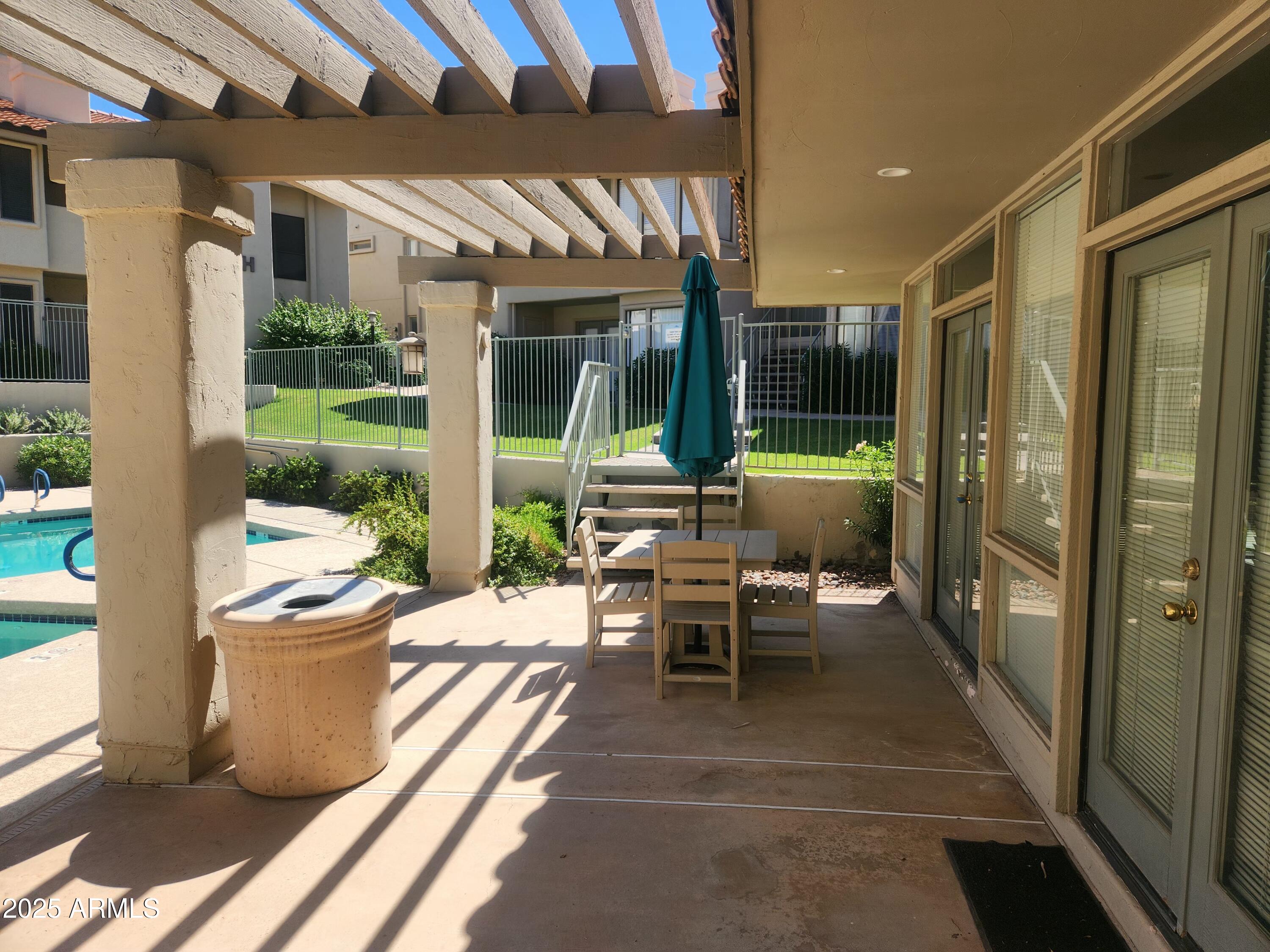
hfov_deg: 73.9
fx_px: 844
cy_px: 476
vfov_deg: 58.9
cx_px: 635
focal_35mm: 23
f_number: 1.8
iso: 20
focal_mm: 5.4
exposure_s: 1/1117
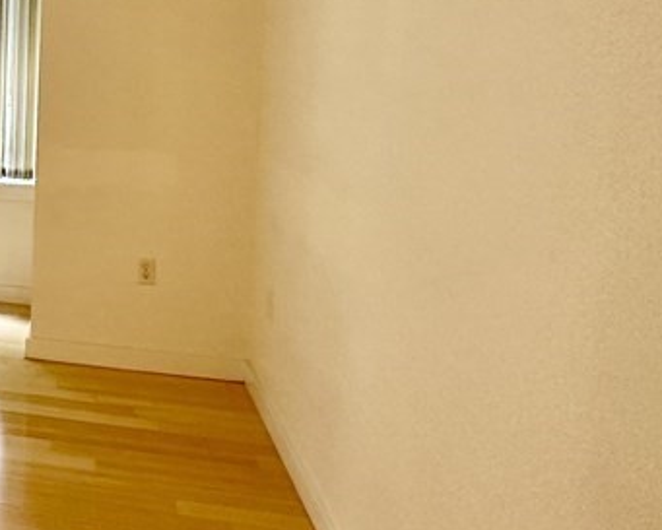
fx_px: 804
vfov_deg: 35.4
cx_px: -116
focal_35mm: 41
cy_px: 111
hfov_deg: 35.8
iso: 250
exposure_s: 1/60
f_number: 2.2
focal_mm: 2.22
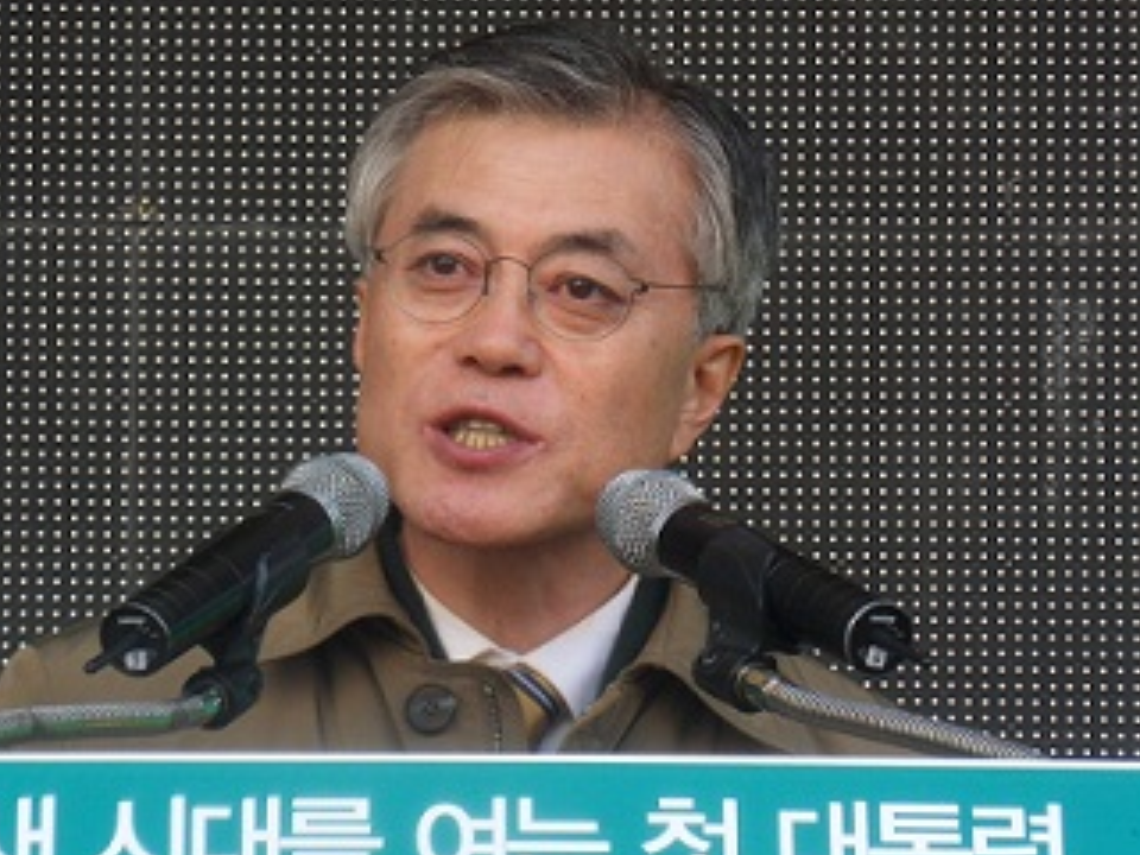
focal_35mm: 344
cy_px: 549
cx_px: 463
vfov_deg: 4.3
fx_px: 11329
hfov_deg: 5.8
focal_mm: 35
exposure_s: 1/60
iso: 100
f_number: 5.9
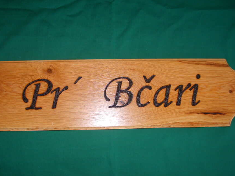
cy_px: 100
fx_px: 285
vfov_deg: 34.3
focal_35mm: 42
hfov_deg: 44.8
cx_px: 109
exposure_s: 1/45
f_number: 2.8
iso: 100
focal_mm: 5.8
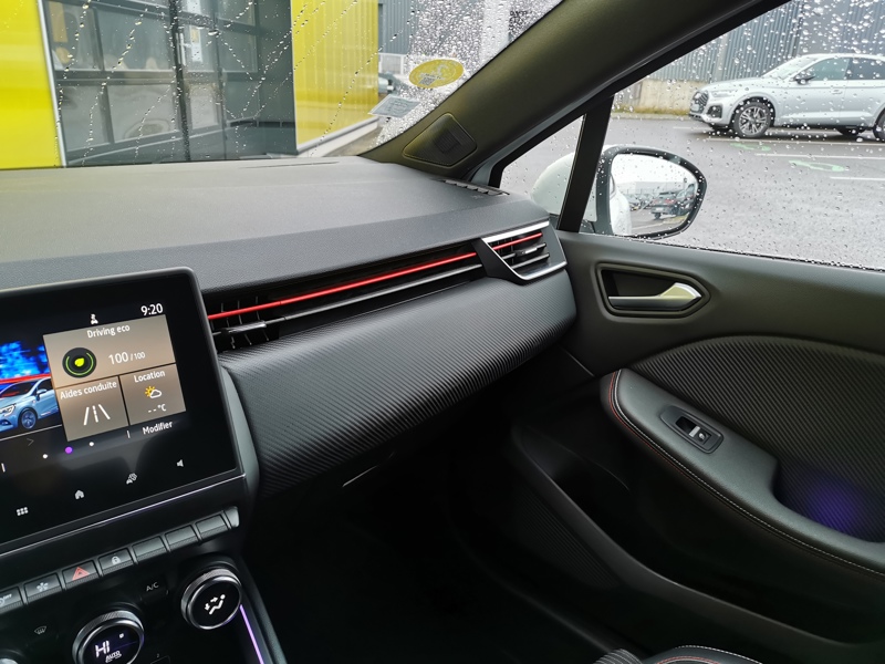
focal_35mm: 27
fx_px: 690
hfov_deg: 65.3
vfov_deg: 51.4
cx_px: 442
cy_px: 332
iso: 160
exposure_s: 1/100
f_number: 1.8
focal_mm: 5.58
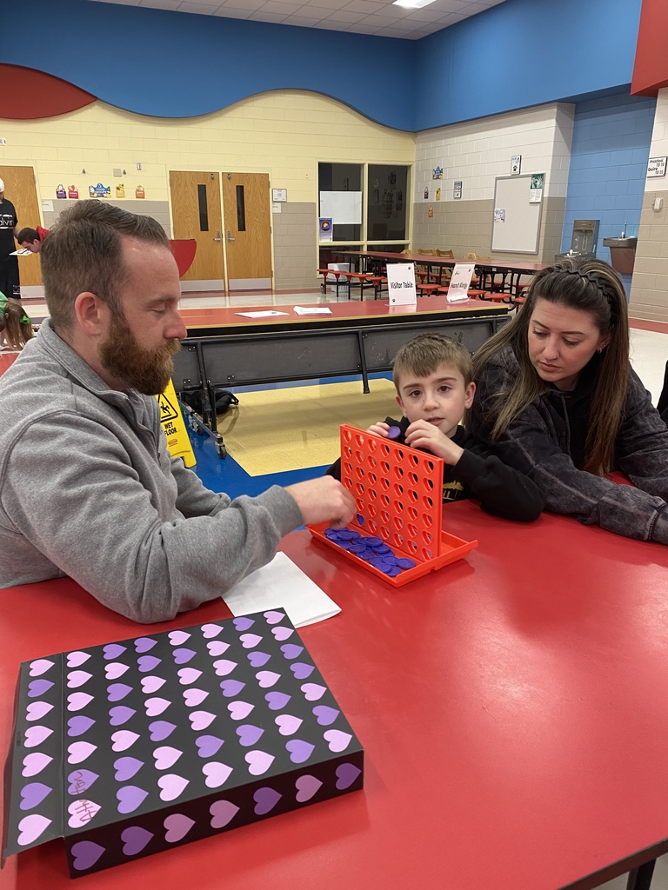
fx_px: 669
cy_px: 445
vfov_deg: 67.3
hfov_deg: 53.1
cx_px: 334
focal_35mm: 26
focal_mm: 4.25
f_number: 1.8
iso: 160
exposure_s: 1/60
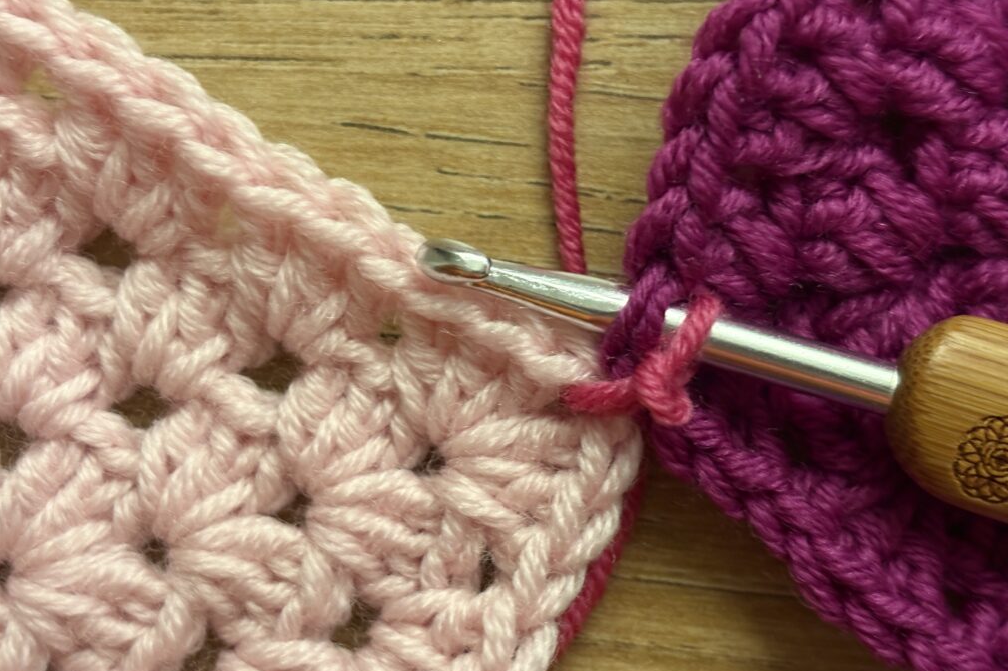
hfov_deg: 36.3
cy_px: 366
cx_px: 512
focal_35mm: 55
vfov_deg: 24.6
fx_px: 1540
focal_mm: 5.96
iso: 250
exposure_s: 1/25
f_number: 1.6
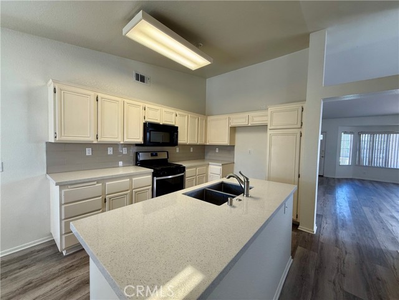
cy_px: 150
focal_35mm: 14
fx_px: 161
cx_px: 200
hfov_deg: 102.1
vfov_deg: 85.7
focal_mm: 2.22
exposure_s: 1/120
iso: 160
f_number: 2.2
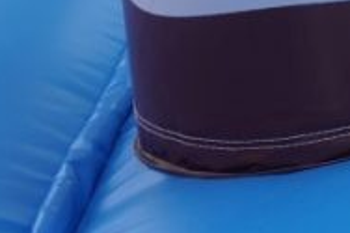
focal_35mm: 131
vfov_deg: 9.3
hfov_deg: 12.7
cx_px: 795
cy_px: -323
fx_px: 1272
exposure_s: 1/320
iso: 100
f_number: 5
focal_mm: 16
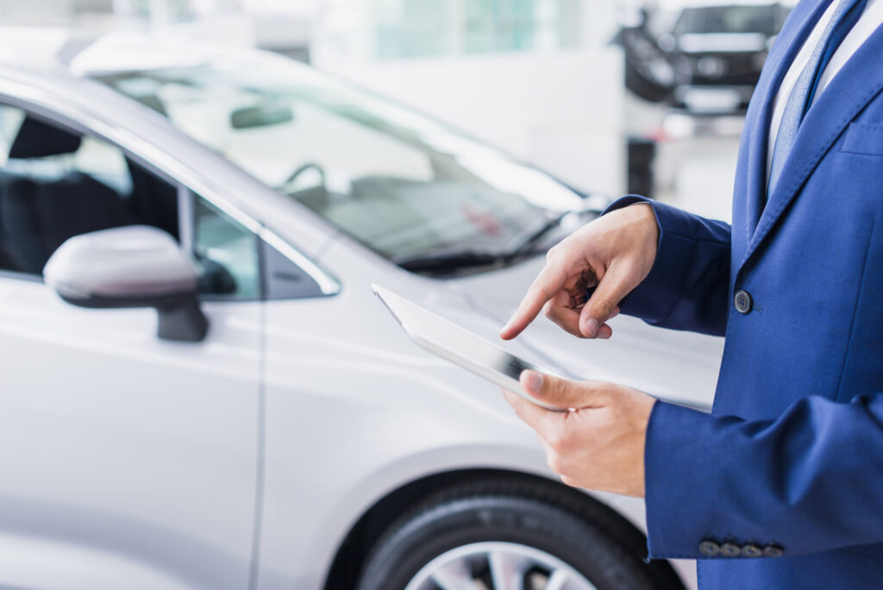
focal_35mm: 50
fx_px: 1227
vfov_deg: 27.0
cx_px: 442
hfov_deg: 39.6
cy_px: 295
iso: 250
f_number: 3.2
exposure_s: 1/160
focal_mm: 50
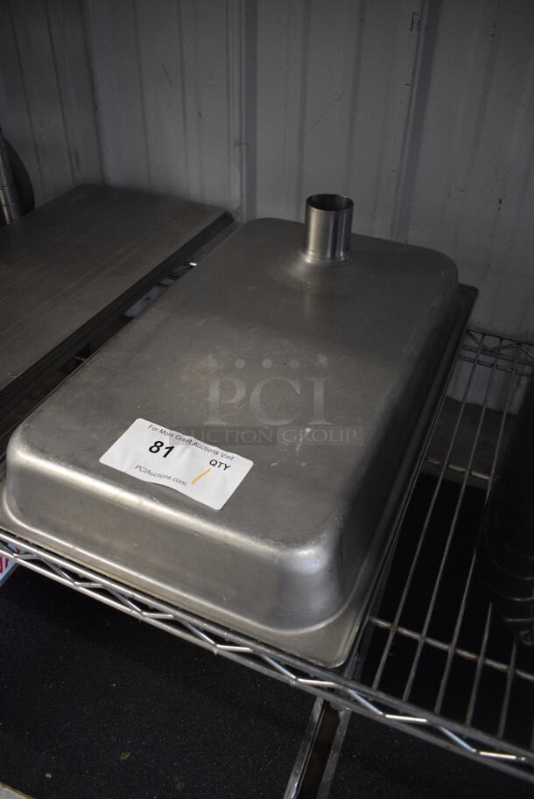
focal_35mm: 27
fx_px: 600
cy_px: 400
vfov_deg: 67.3
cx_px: 267
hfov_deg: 48.0
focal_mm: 18
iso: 1800
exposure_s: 1/125
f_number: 3.5
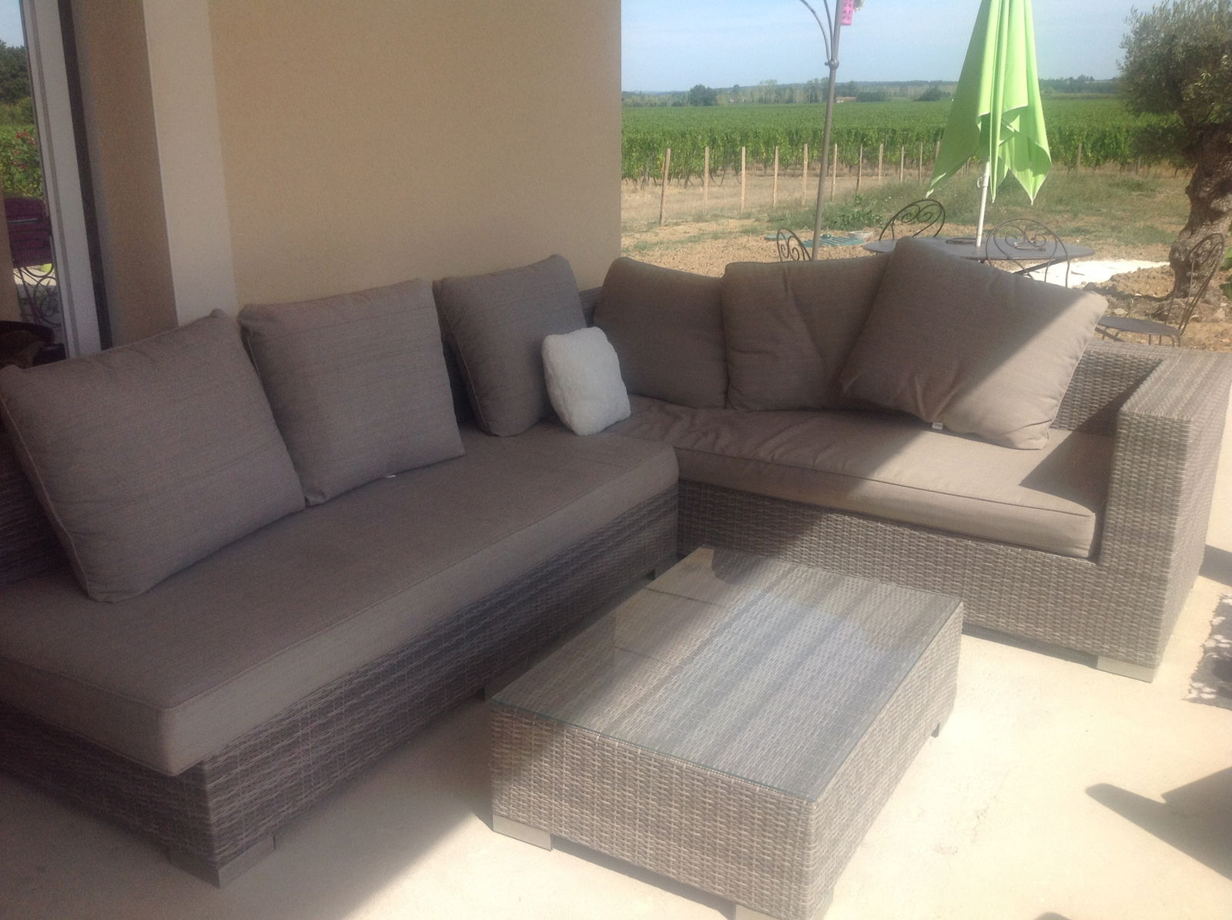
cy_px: 460
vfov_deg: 40.6
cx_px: 616
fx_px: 1244
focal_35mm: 35
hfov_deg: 52.7
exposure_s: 1/1592
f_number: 2.4
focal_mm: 4.28
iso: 50
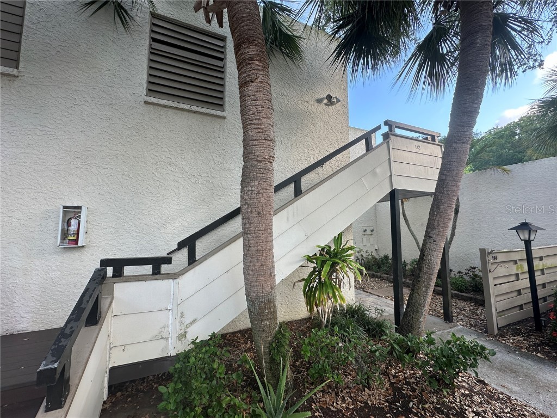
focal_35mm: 14
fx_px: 225
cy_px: 209
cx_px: 278
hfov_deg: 102.1
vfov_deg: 85.7
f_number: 2.2
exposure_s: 1/198
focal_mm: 2.22
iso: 40
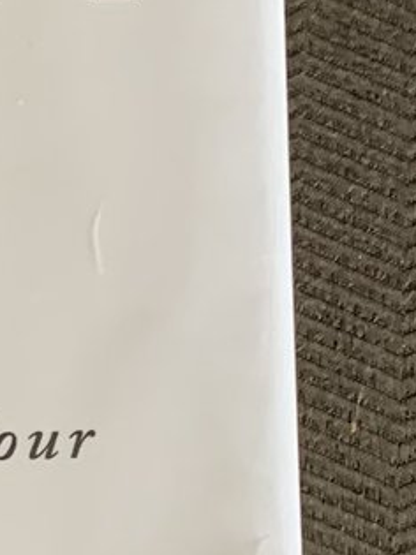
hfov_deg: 8.4
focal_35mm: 165
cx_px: -495
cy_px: 543
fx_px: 2646
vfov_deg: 11.9
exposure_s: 1/60
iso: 160
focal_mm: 4.25
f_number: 1.8
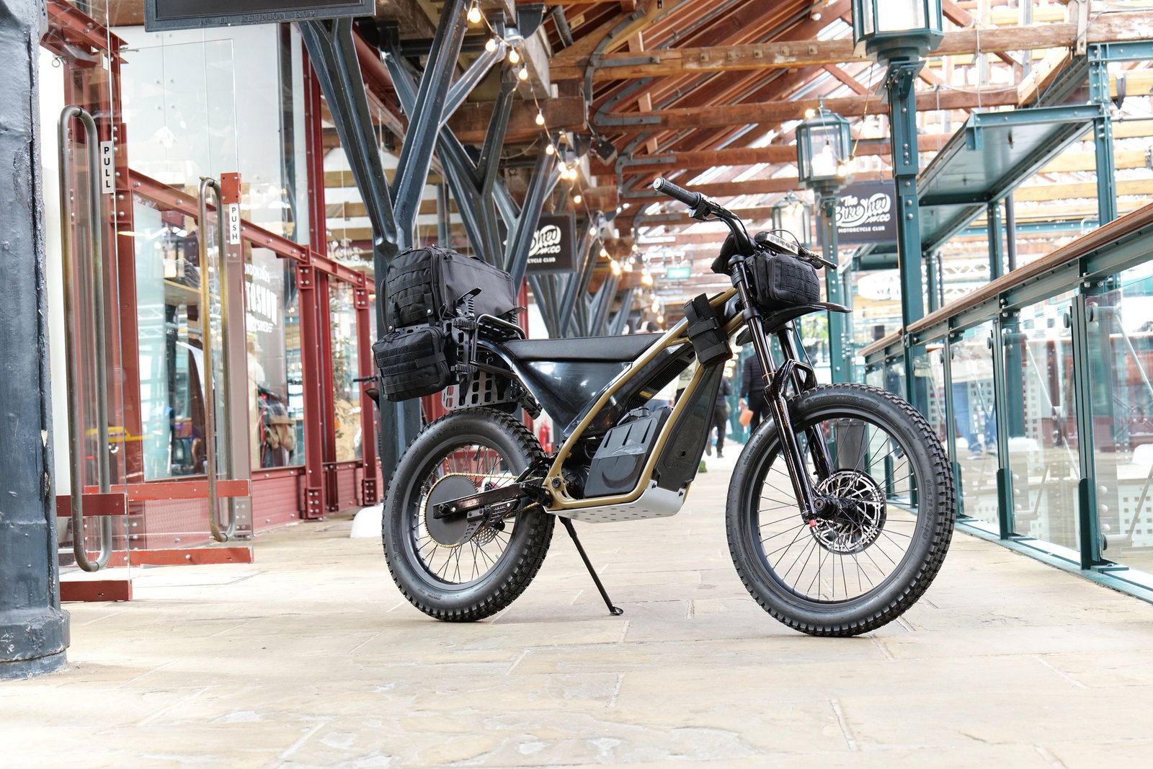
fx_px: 1569
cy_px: 384
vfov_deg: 27.5
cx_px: 576
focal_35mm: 49
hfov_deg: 40.3
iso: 2000
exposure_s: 1/60
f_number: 5.2
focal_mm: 49
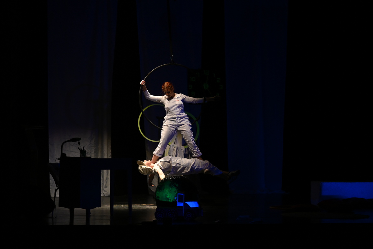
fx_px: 1160
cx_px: 186
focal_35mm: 112
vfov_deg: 12.2
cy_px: 124
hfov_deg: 18.3
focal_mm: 112
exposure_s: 1/1000
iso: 4000
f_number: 2.8
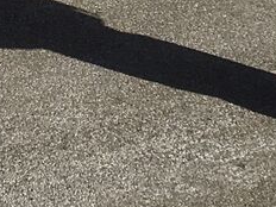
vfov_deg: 7.2
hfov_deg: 9.9
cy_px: -203
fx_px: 1595
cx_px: 44
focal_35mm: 200
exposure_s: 1/3663
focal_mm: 4.15
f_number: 2.2
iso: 25
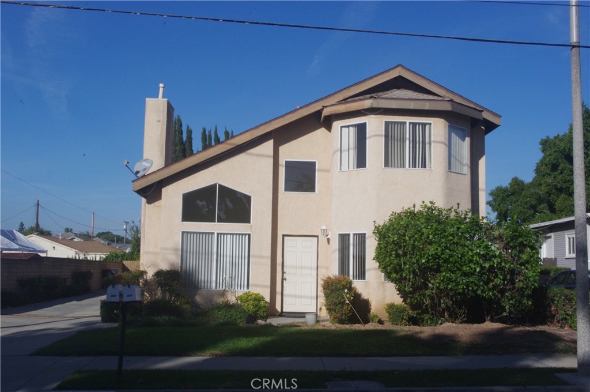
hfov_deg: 46.5
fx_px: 687
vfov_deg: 31.8
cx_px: 295
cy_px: 196
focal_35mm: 42
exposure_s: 1/180
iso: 400
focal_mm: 28.13
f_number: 22
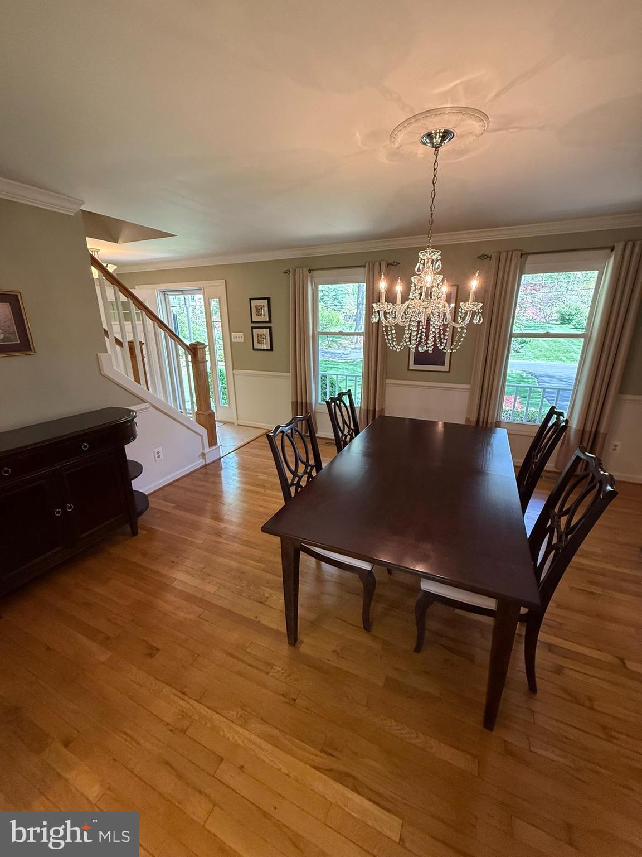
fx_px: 346
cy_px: 428
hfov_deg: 85.7
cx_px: 321
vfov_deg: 102.1
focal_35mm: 14
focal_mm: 2.22
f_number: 2.2
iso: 400
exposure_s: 1/120
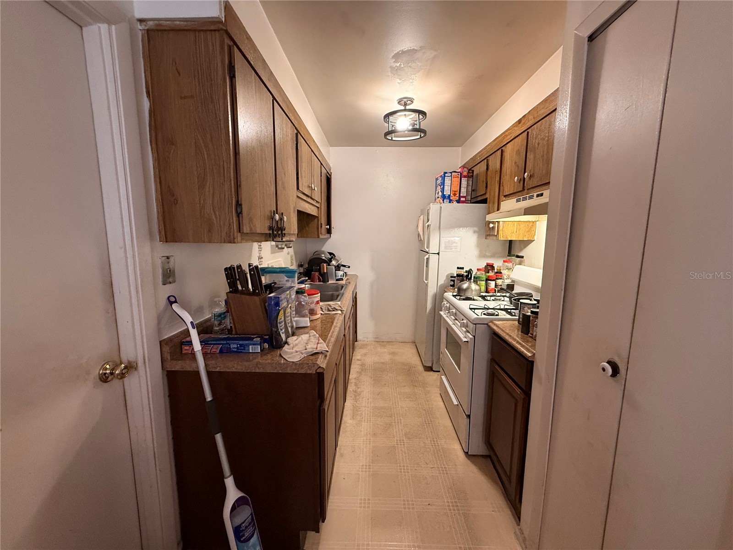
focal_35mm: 14
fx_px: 296
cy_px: 275
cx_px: 366
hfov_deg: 102.1
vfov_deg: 85.7
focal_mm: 2.22
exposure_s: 1/60
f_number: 2.2
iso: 400
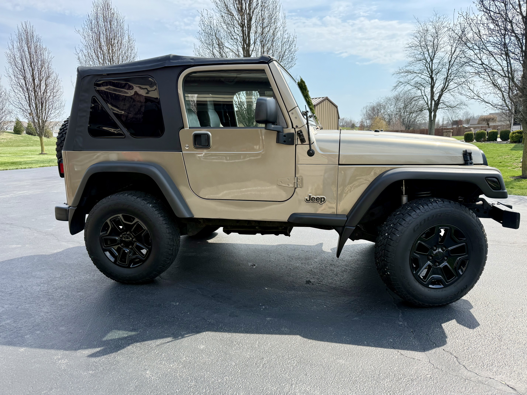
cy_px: 198
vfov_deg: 56.8
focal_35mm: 24
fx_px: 365
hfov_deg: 71.6
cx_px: 264
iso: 100
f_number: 1.78
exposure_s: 1/3425
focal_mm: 6.76
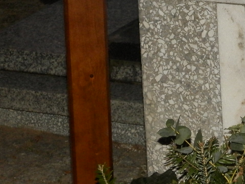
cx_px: 291
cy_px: 12
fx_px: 1288
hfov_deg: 10.7
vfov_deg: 8.1
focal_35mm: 182
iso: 200
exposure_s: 1/40
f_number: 4
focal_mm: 12.2
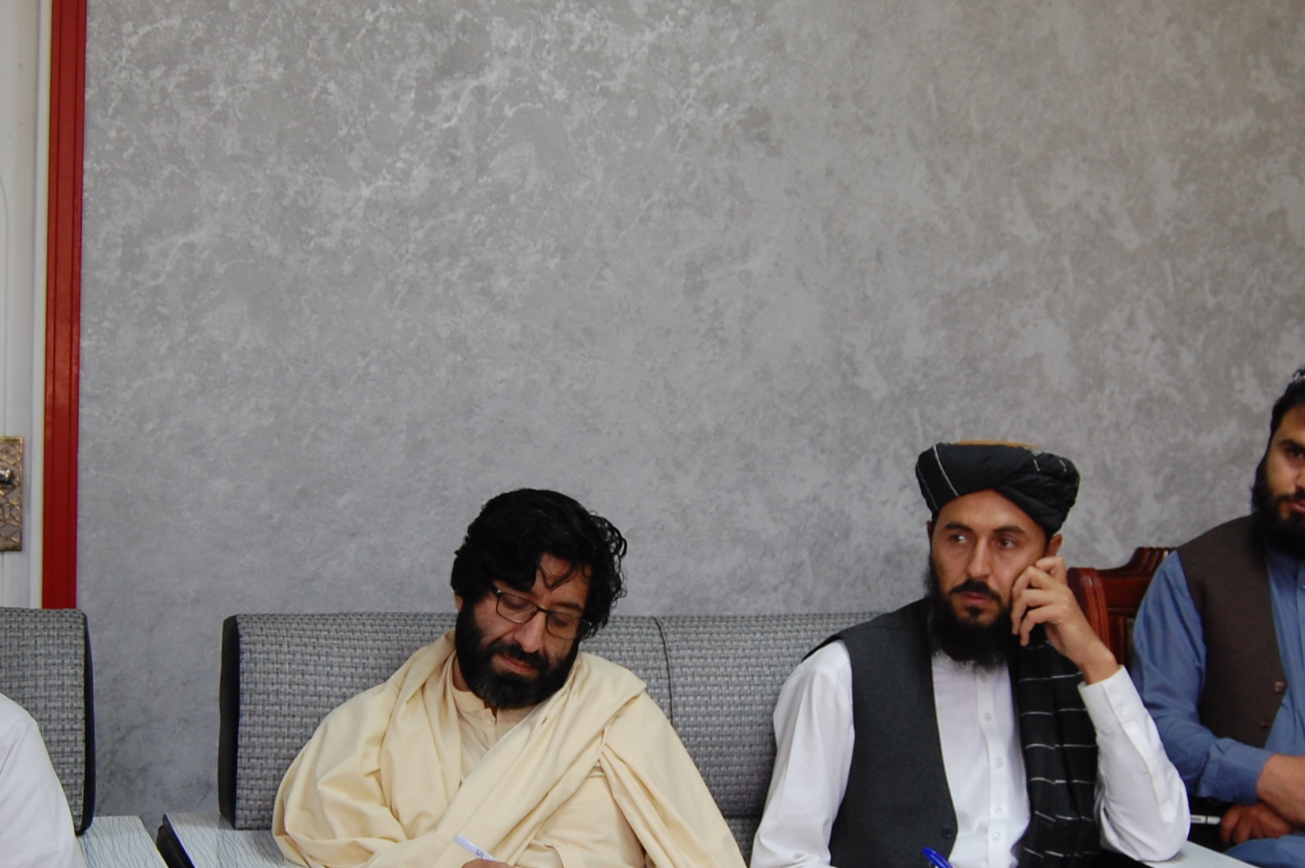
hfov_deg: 30.5
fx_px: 2390
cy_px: 604
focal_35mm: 66
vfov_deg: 20.5
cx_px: 586
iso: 400
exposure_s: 1/50
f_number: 4
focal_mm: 24
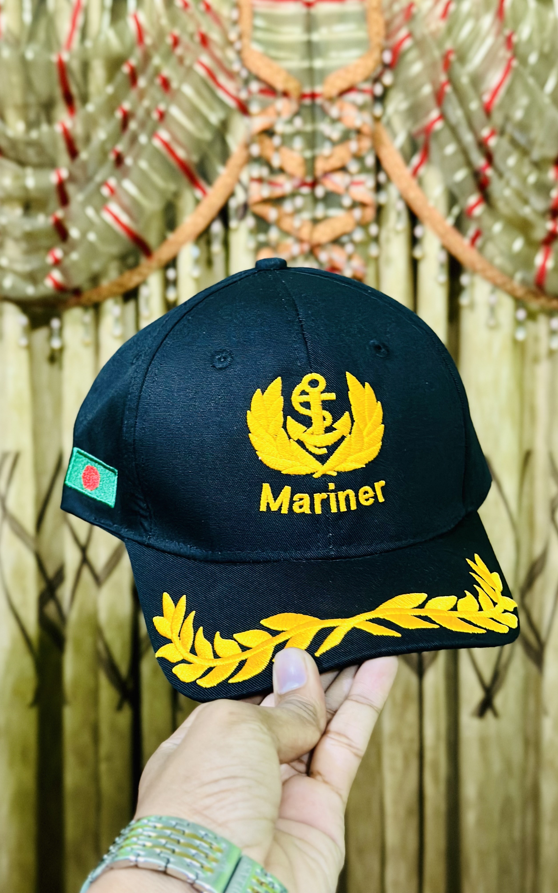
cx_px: 261
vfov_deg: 39.6
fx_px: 1241
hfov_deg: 25.3
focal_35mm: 51
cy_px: 446
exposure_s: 1/33
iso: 640
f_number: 1.78
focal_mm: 6.86
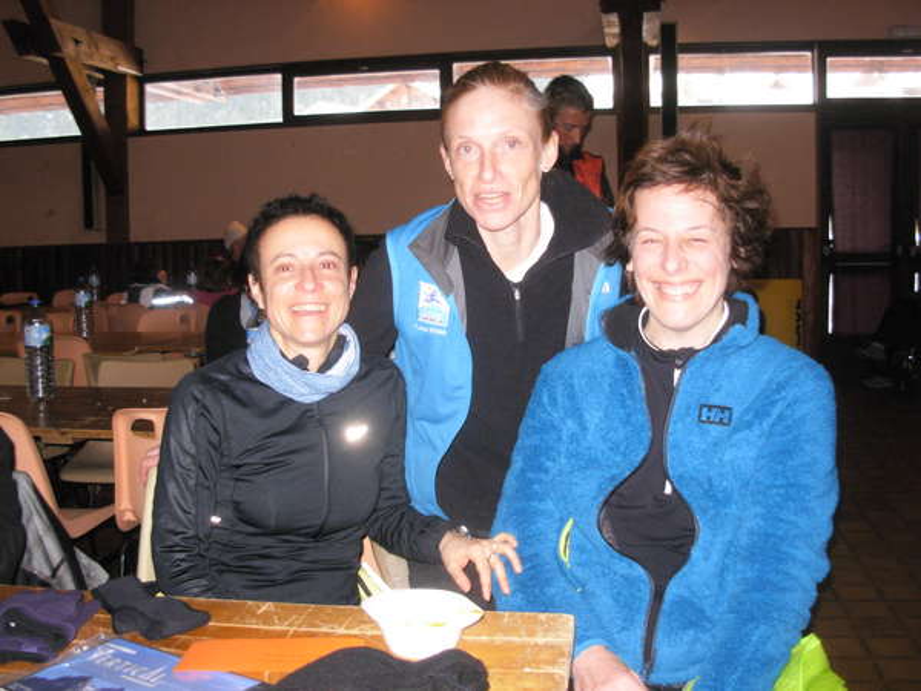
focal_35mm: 38
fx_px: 1011
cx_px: 460
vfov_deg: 37.7
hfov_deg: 49.0
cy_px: 346
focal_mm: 6.3
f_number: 2.9
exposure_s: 1/85.4
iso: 299
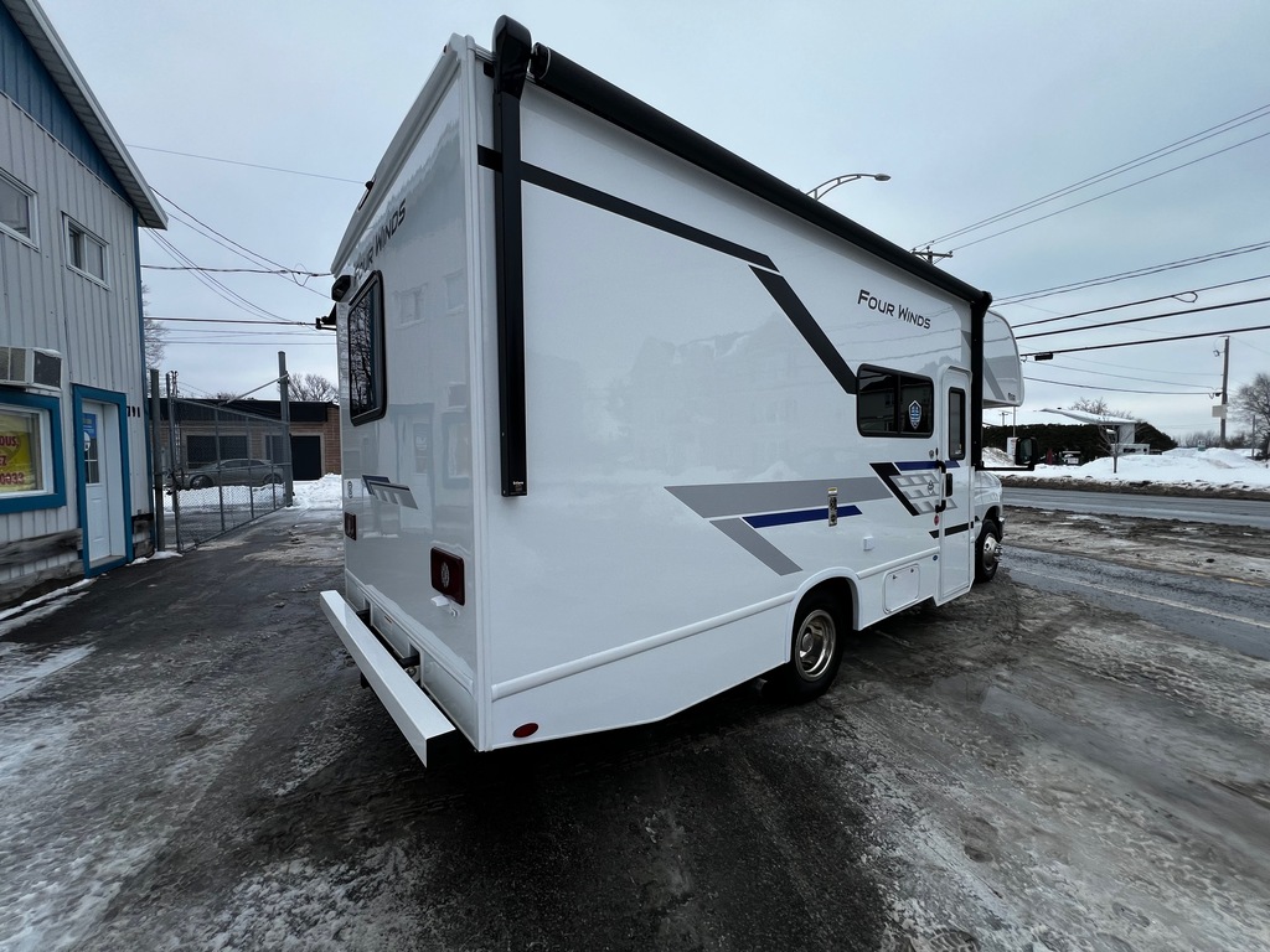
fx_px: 477
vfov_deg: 89.9
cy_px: 476
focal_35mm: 13
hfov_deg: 106.2
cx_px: 635
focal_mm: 1.57
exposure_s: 1/371
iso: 32
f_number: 1.8
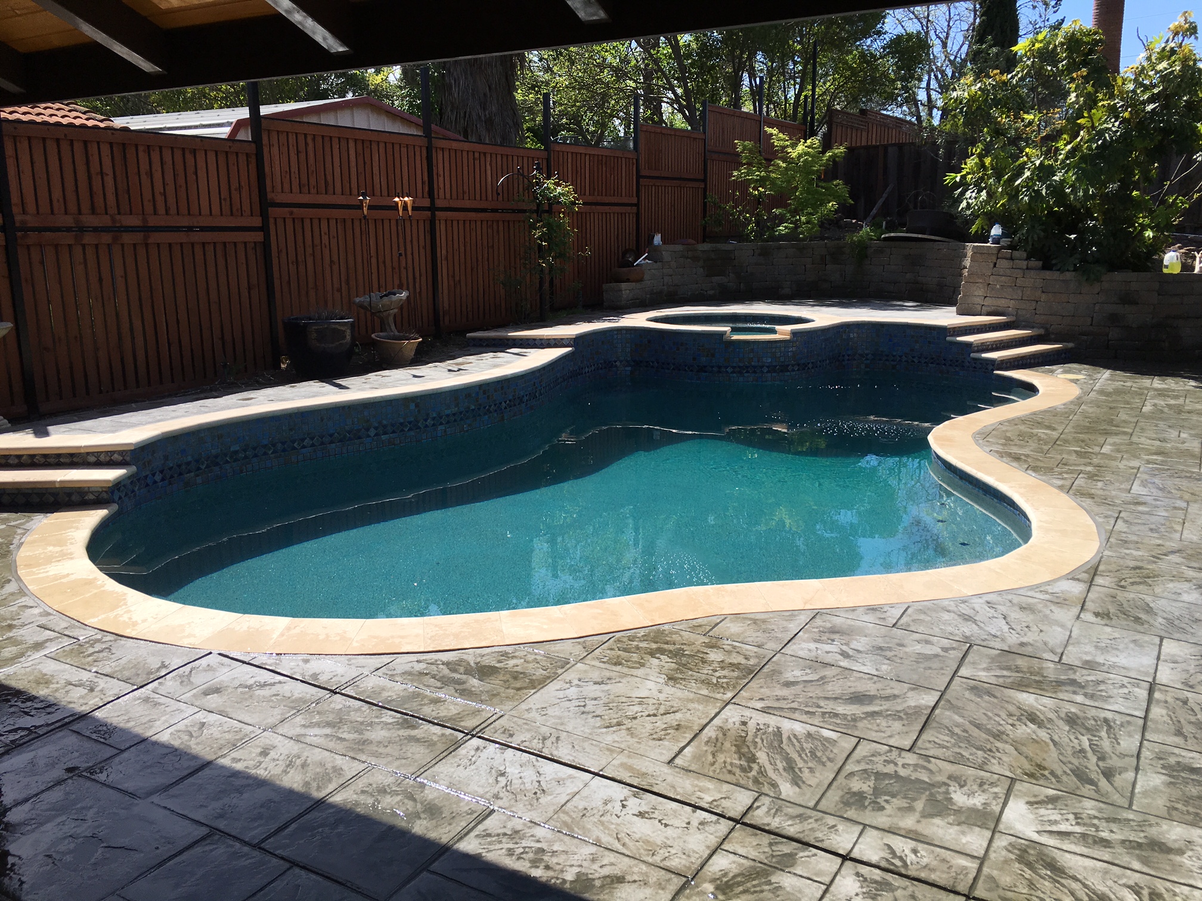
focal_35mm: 29
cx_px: 601
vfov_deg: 48.2
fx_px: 1007
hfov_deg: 61.7
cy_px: 450
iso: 25
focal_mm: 4.15
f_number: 2.2
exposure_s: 1/1538
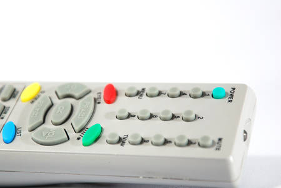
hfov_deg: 16.1
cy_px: 94
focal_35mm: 128
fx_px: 996
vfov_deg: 10.8
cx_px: 140
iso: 400
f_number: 4.5
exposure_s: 1/30
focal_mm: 85
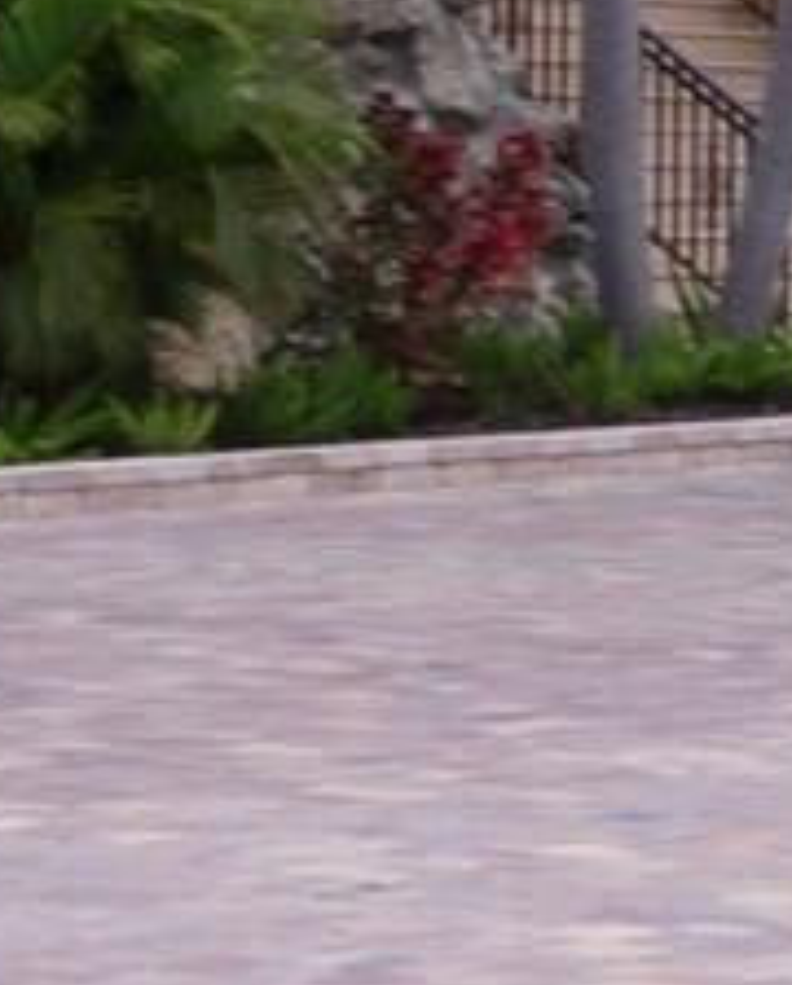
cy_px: 106
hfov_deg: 8.0
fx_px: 5464
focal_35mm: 187
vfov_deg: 10.3
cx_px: 1412
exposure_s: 1/70
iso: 80
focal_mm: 7.6
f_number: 3.7
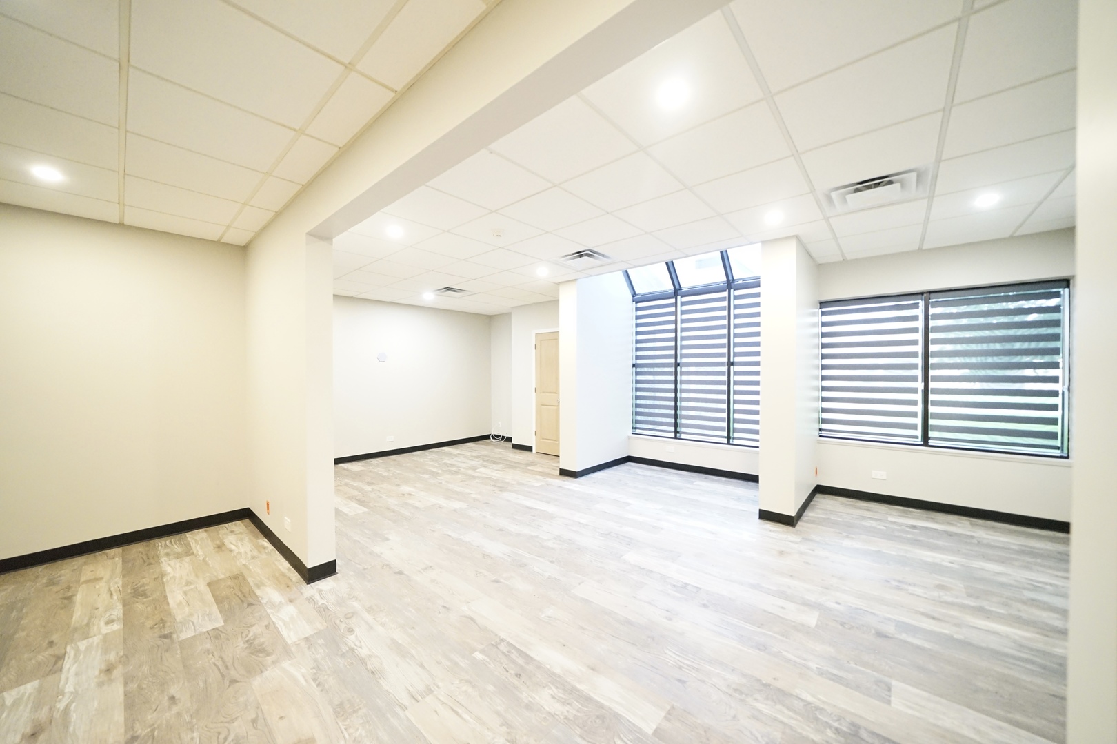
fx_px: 372
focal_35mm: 12
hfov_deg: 112.6
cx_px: 558
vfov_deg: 90.0
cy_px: 372
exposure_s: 1/60
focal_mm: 12
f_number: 4
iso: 6400
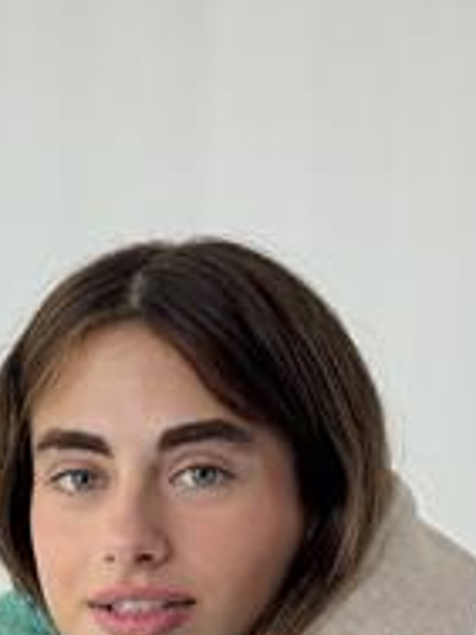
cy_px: 829
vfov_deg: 13.9
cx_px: 169
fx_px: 2493
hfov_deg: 10.9
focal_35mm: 136
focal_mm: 6.76
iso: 80
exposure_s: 1/148
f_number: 1.78
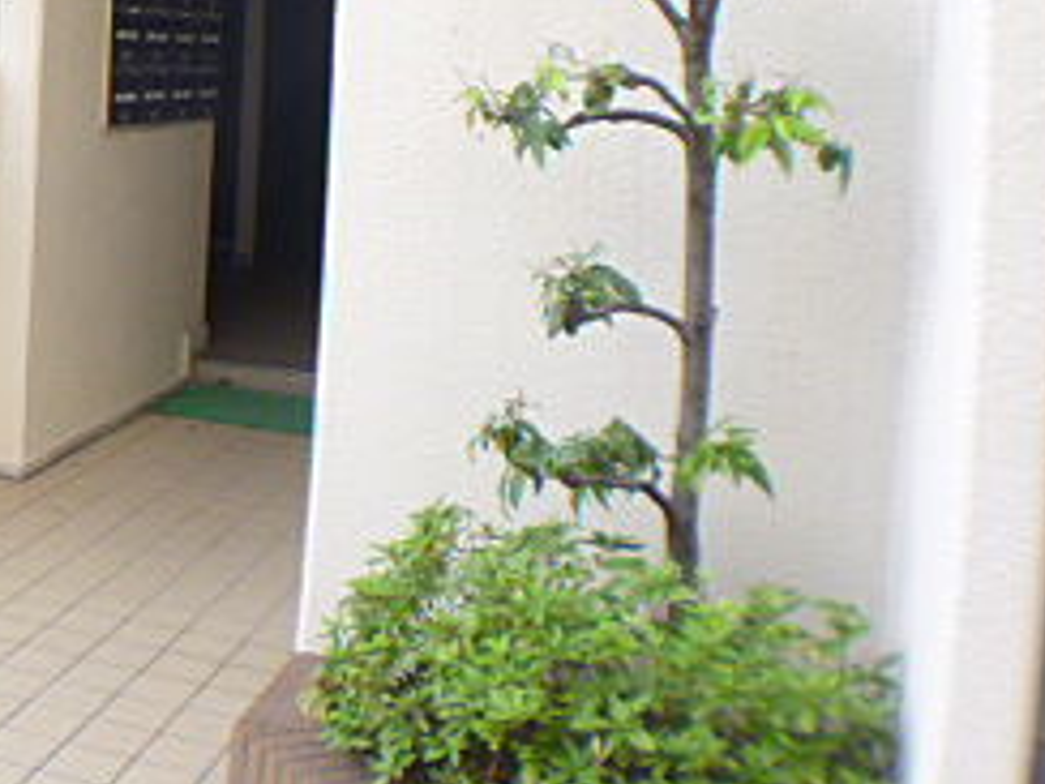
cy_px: -193
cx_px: -90
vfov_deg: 16.7
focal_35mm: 84
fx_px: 2536
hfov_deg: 22.1
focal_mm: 5.7
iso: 100
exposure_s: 1/60
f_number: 2.9
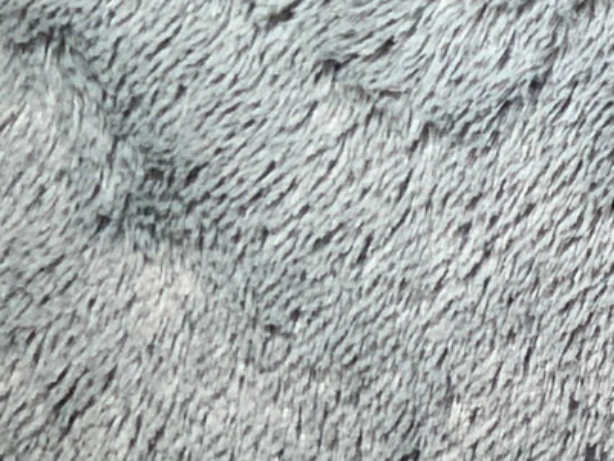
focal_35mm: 185
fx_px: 3282
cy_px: 224
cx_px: 1750
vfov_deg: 8.0
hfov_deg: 9.0
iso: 80
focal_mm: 3
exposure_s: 1/60
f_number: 1.8
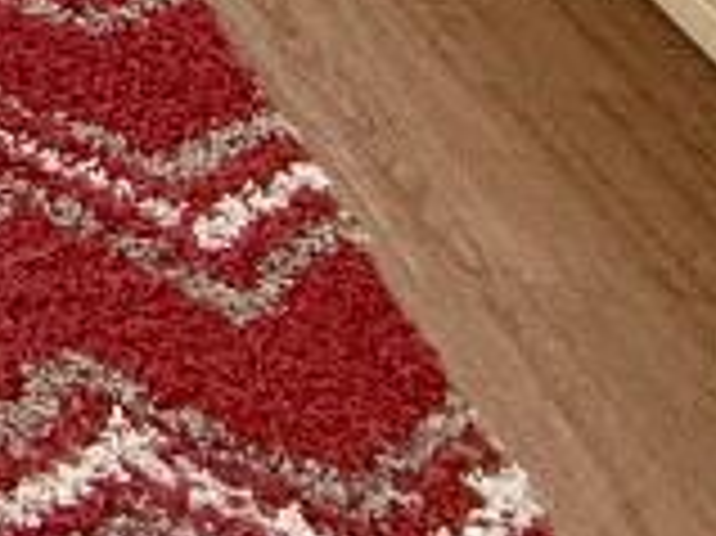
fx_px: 1860
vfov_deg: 10.7
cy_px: -1113
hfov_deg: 14.7
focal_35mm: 90
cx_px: -959
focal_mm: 2.22
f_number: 2.2
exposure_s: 1/100
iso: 125
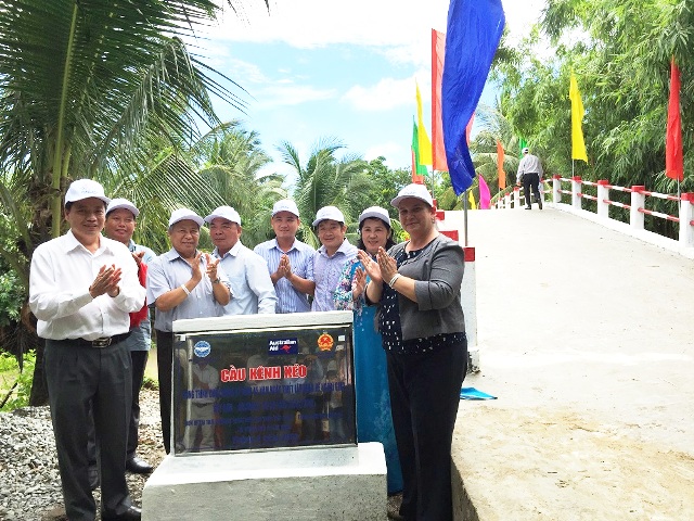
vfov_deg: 48.2
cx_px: 347
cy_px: 260
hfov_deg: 61.7
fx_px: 581
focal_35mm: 29
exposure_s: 1/1236
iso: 32
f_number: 2.2
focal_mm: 4.15
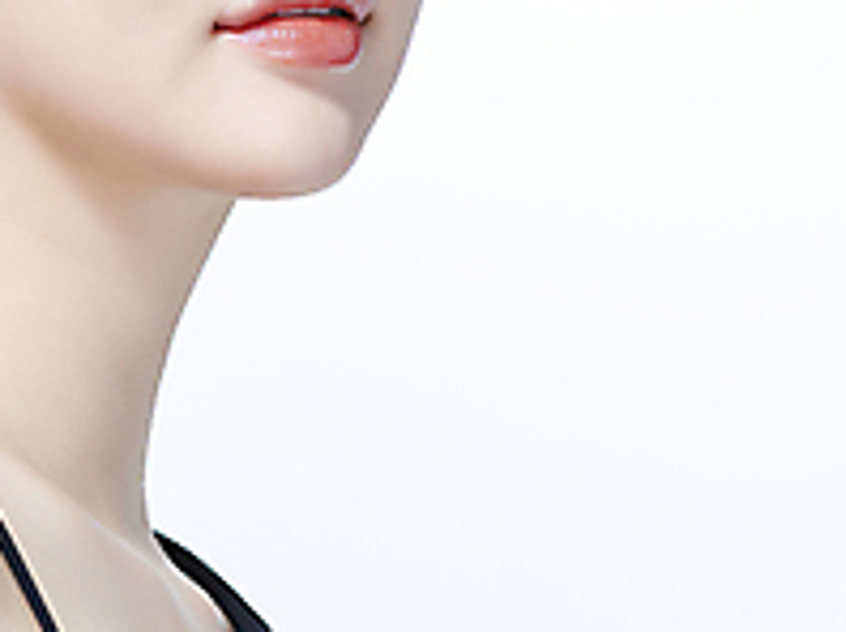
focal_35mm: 306
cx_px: -410
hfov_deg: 6.4
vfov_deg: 4.8
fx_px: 7469
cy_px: 4
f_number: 13
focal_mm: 105
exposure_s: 1/125
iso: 64
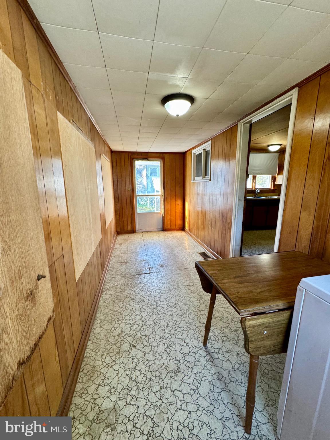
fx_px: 178
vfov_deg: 102.1
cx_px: 165
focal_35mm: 14
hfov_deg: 85.7
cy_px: 220
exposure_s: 1/120
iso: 160
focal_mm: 2.22
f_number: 2.2
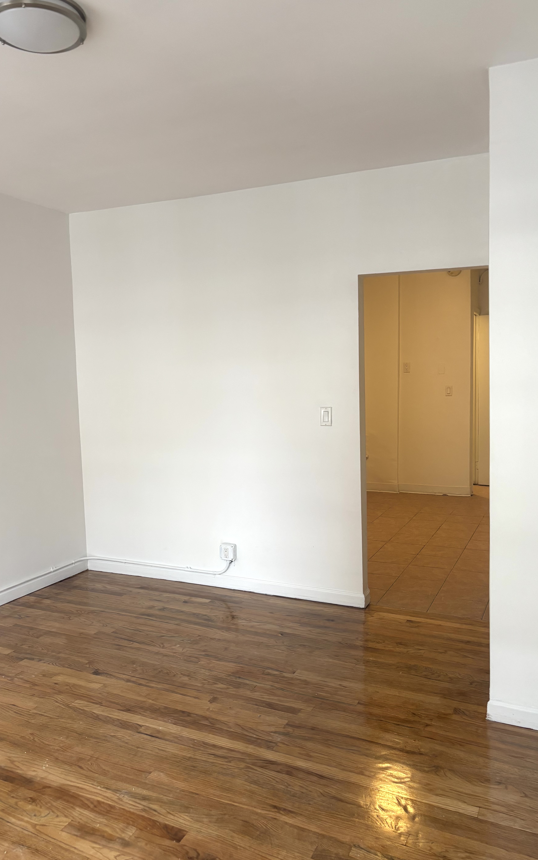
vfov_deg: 66.5
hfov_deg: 44.4
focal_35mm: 28
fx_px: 657
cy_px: 425
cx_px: 227
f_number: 1.6
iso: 125
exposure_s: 1/90
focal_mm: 5.96
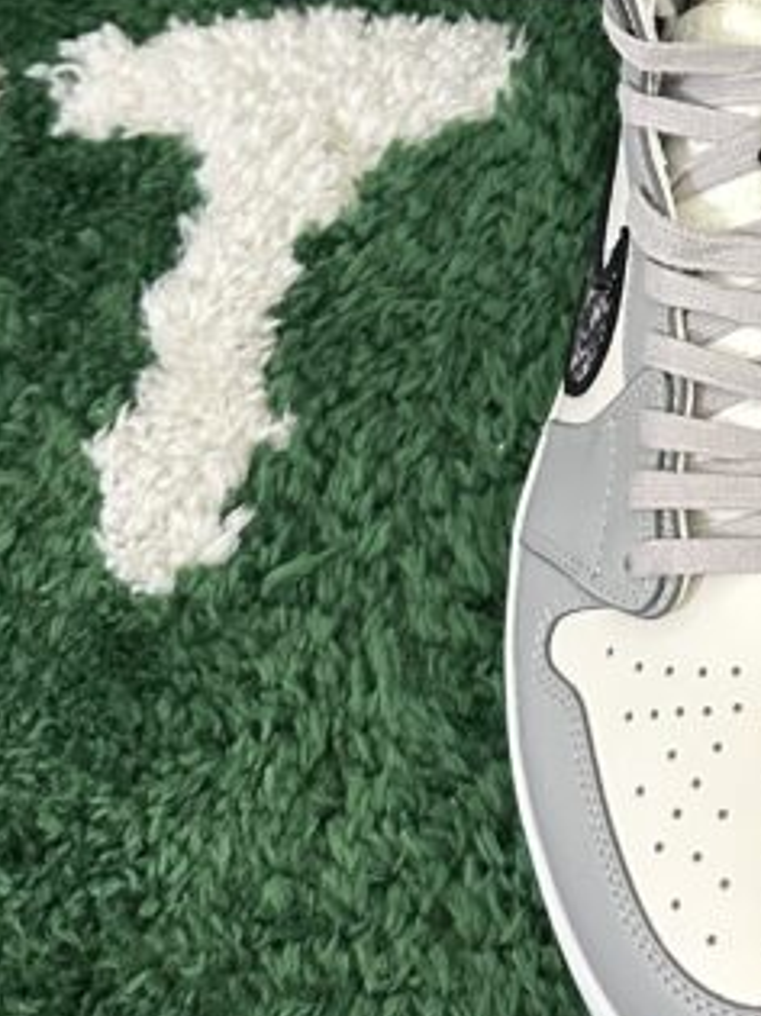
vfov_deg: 23.6
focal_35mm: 78
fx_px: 2288
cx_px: 1019
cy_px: -68
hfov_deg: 17.6
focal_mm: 6.86
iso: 500
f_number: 1.78
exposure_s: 1/50
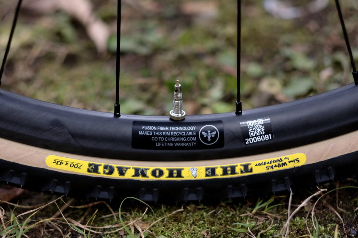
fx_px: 835
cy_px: 119
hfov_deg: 24.2
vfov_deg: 16.3
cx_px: 179
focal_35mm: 84
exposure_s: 1/1250
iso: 1000
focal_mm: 56
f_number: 2
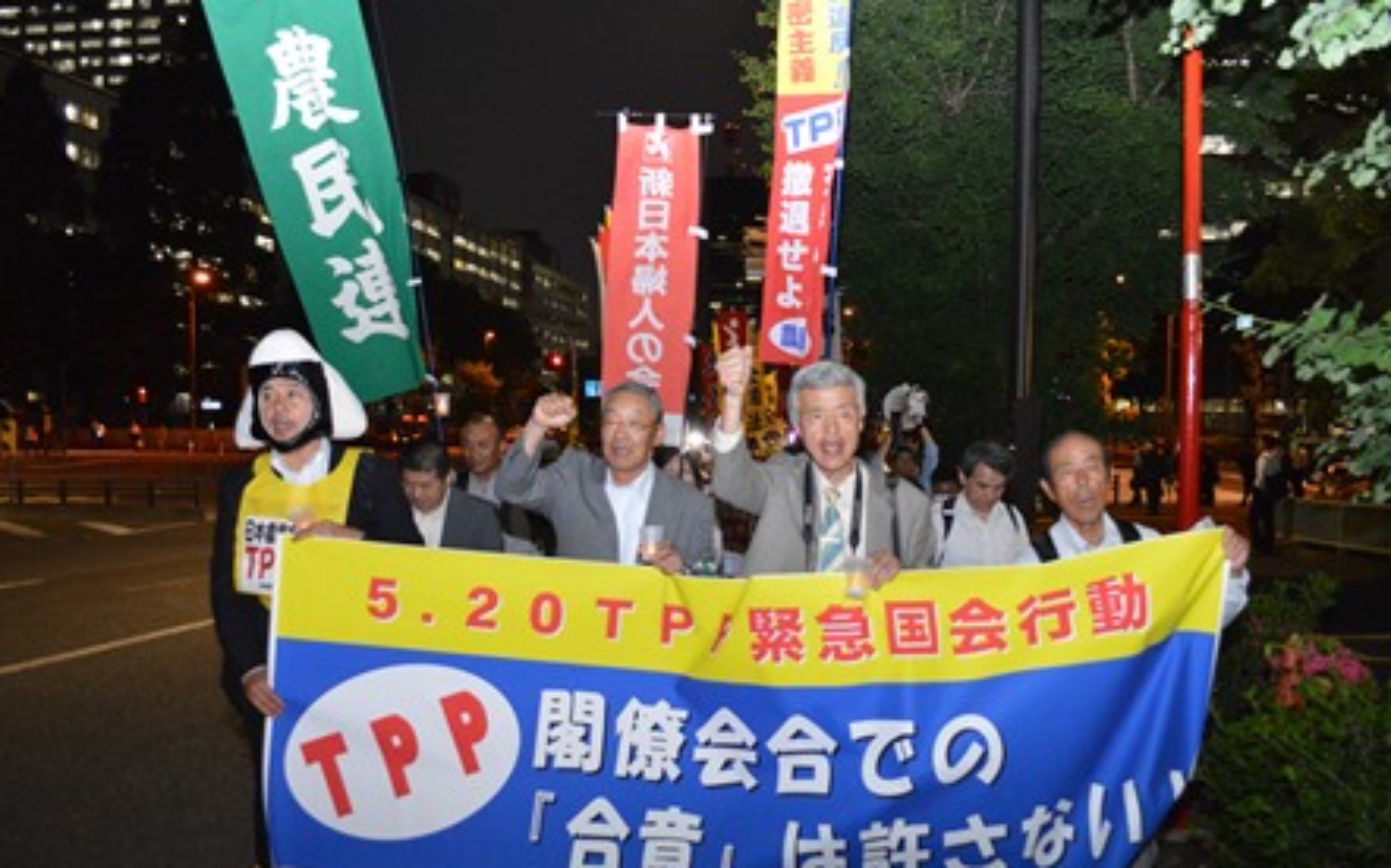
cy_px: 456
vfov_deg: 40.6
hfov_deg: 61.2
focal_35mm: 31
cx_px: 699
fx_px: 1175
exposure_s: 1/60
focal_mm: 20
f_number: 3.8
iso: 3200
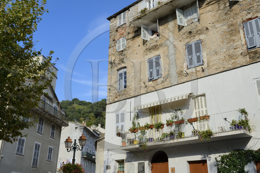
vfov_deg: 36.8
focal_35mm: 36
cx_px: 130
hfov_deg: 53.2
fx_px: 260
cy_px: 86
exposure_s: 1/200
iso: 400
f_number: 18
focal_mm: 36
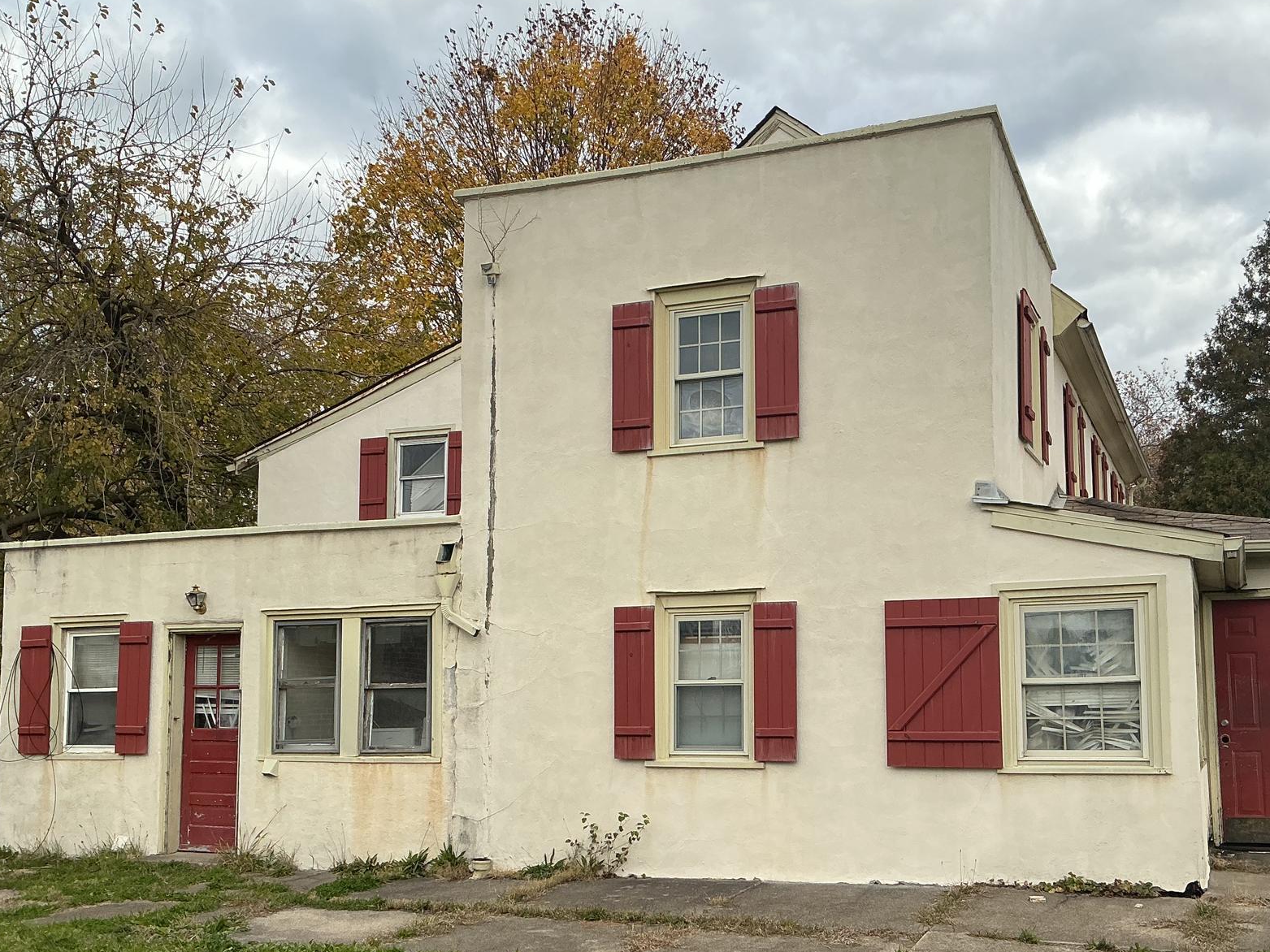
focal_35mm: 38
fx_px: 1394
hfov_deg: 48.9
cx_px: 685
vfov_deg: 37.5
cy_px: 586
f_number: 1.8
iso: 25
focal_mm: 3
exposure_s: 1/749
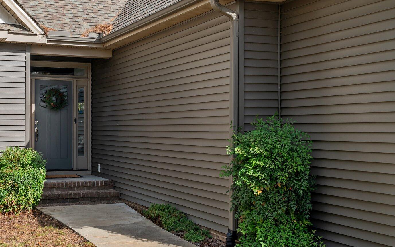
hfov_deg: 37.6
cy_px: 125
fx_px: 571
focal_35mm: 53
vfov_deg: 24.4
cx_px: 119
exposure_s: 1/200
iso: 320
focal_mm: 35
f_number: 8
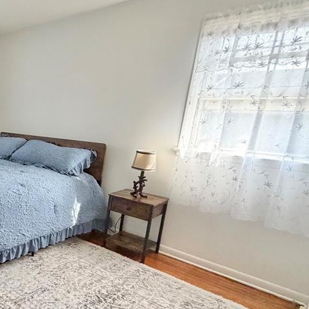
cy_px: 171
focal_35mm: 28
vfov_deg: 57.2
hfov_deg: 44.8
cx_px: -24
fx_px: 283
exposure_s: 1/121
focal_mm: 2.22
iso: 320
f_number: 2.2
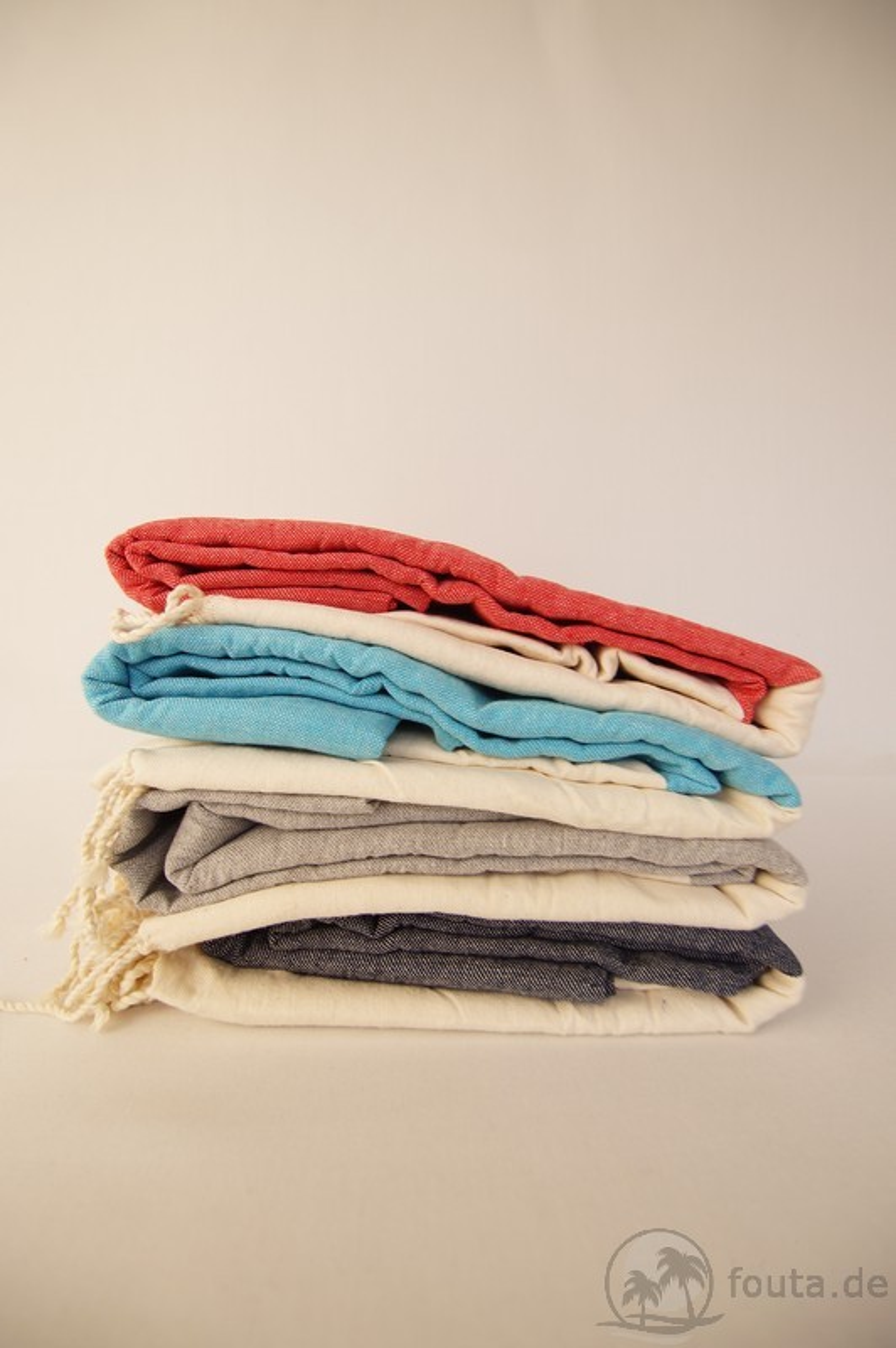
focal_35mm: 15
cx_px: 448
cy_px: 674
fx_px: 561
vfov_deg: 100.4
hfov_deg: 77.2
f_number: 4
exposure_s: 1/13
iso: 100
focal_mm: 10
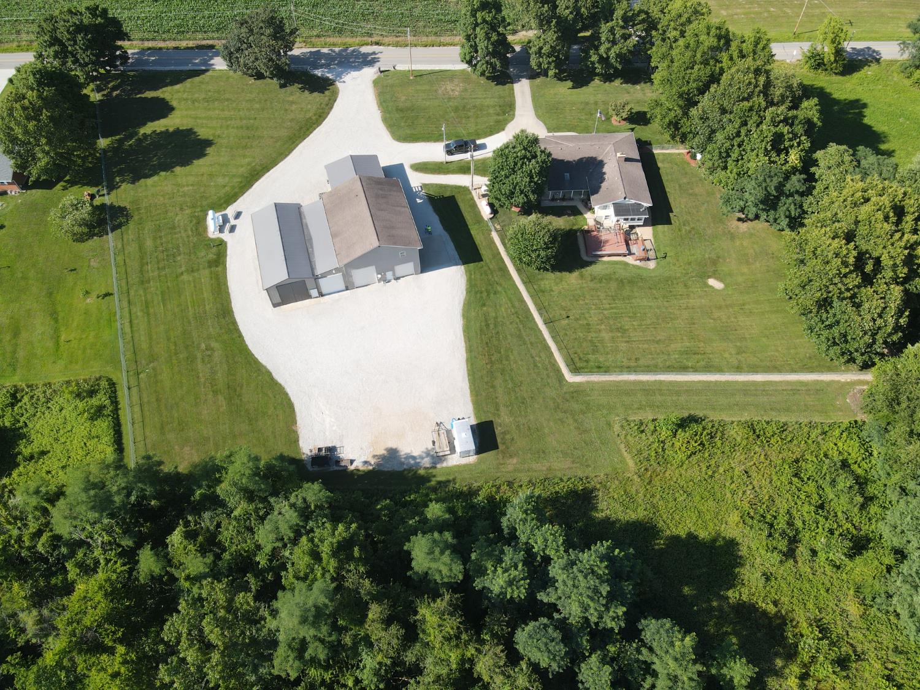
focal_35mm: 24
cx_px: 460
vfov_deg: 56.8
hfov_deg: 71.6
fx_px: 638
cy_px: 345
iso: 100
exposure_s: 1/250
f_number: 2.8
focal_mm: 4.5
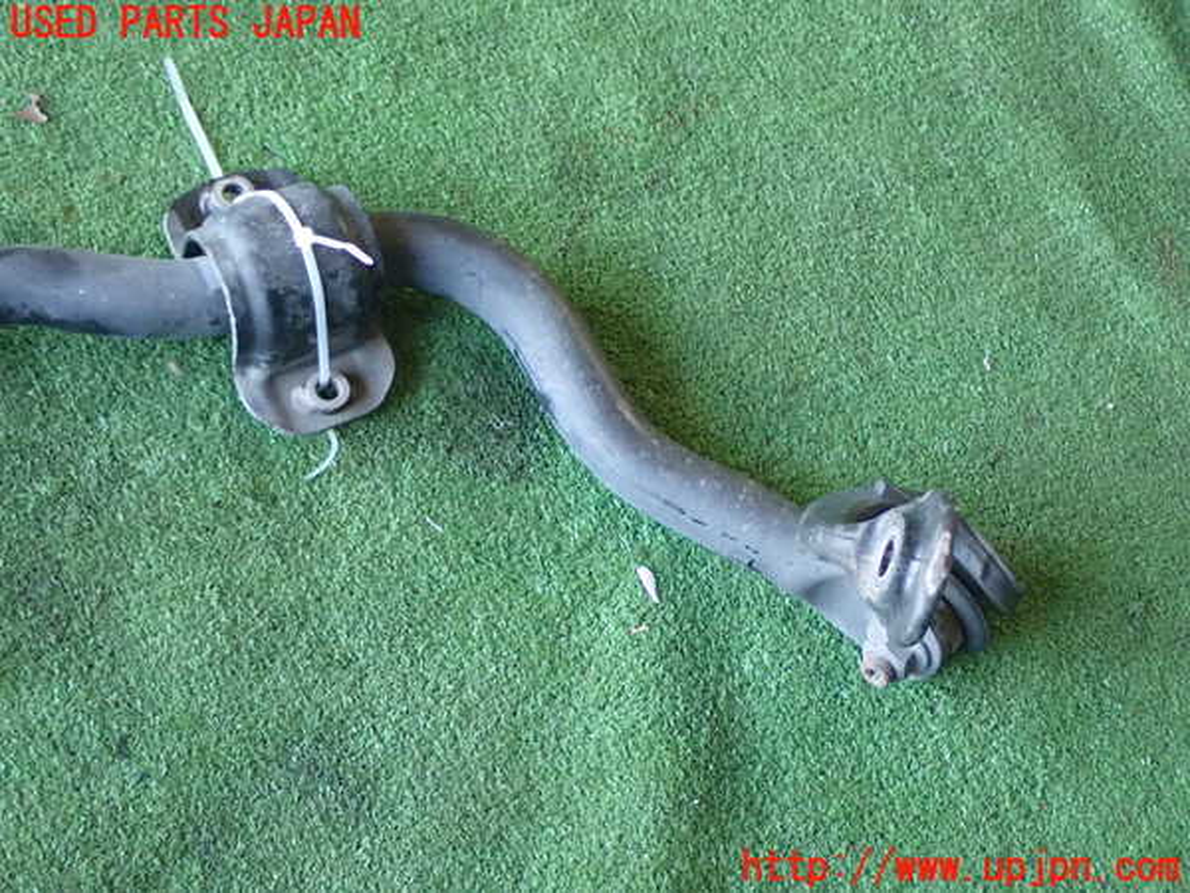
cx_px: 595
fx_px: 2303
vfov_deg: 21.9
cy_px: 446
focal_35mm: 67
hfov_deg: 29.0
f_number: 3.8
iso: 800
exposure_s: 1/60
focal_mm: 11.88
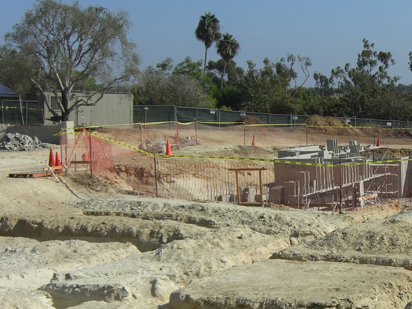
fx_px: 857
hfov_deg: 26.1
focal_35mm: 72
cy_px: 227
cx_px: 372
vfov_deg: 20.3
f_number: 8
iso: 80
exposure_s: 1/320
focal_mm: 7.9
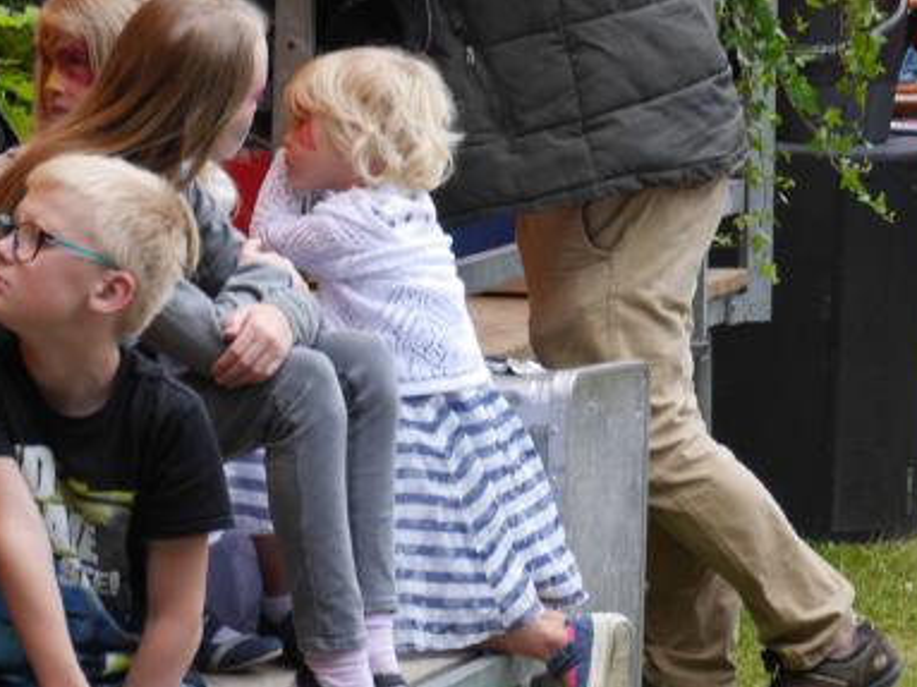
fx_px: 8077
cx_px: 180
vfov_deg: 4.9
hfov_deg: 6.5
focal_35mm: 305
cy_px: 486
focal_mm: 73
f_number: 5.8
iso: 320
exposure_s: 1/160
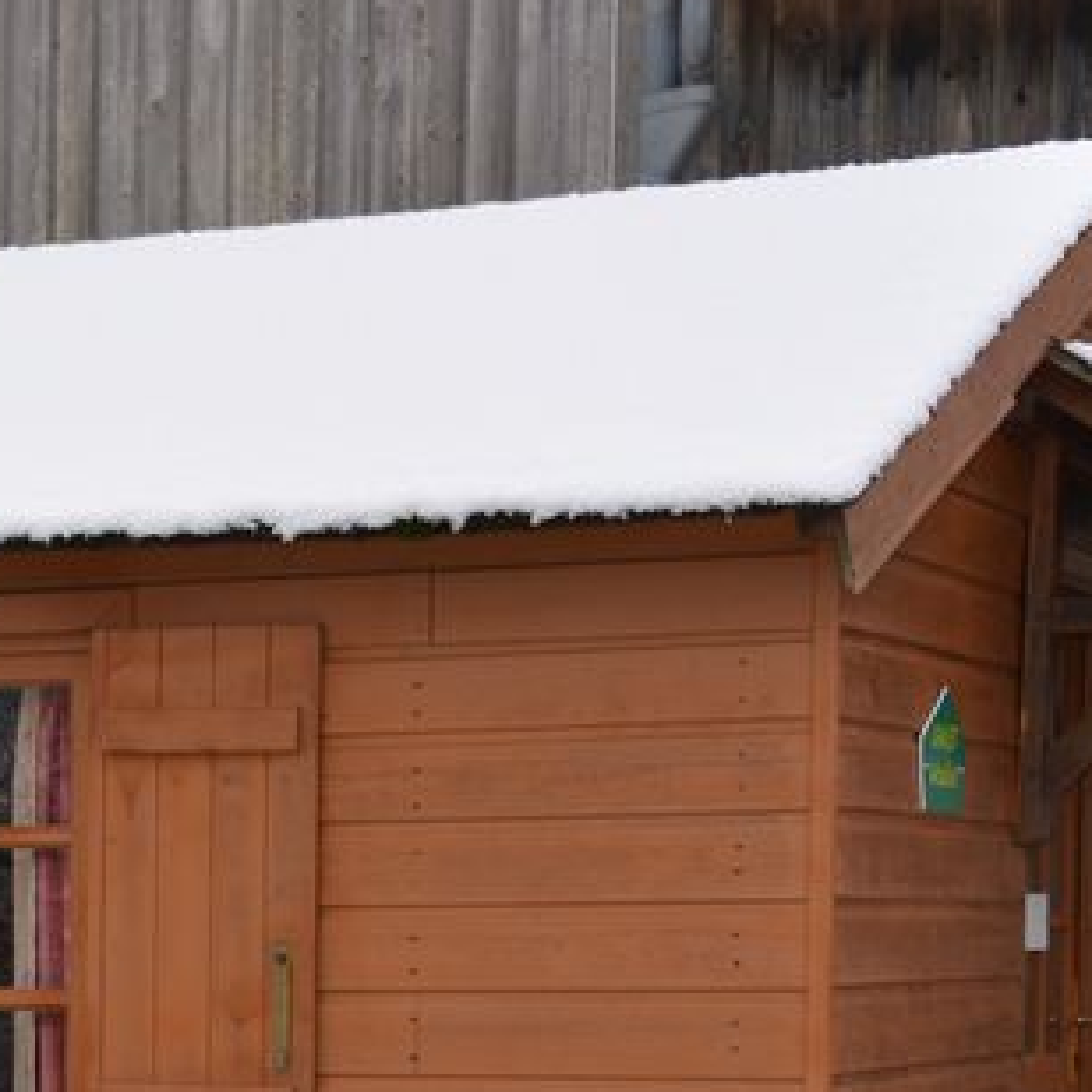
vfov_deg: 14.2
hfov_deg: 13.9
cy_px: 1064
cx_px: -322
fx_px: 4319
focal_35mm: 121
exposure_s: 1/200
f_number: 5.6
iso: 100
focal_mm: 44
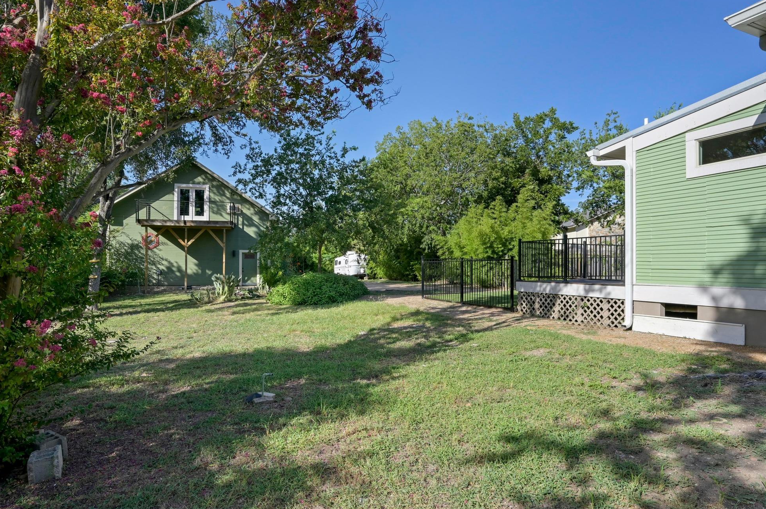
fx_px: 436
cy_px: 263
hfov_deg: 82.5
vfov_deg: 60.5
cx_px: 376
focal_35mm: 21
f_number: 8
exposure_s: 1/2500
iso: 800
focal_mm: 19.5
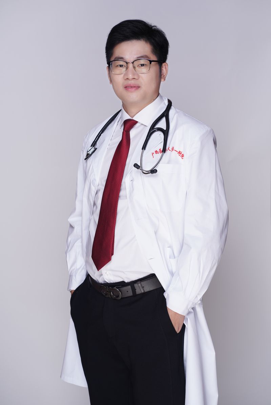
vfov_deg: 23.9
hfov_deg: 16.1
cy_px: 202
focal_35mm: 85
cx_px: 136
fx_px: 959
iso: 100
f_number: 5.6
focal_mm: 85
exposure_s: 1/160
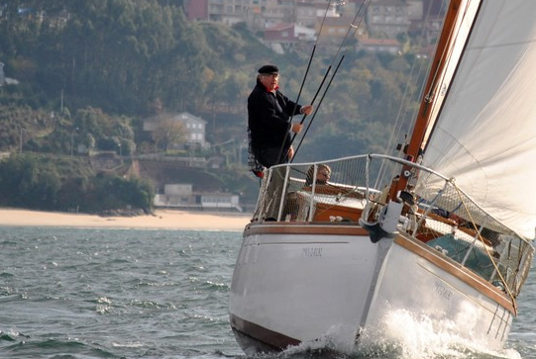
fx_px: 7399
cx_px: 392
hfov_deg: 4.1
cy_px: 128
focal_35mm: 496
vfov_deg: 2.8
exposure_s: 1/800
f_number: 5.6
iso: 200
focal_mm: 200
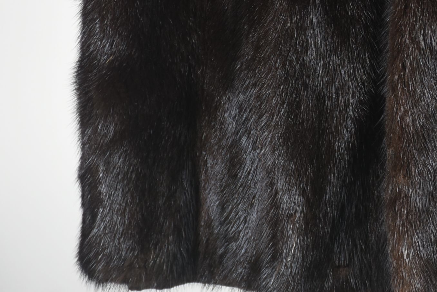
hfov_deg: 6.2
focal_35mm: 331
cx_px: 477
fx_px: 4020
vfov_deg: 4.2
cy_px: 75
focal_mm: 100
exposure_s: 1/125
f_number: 7.1
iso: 200
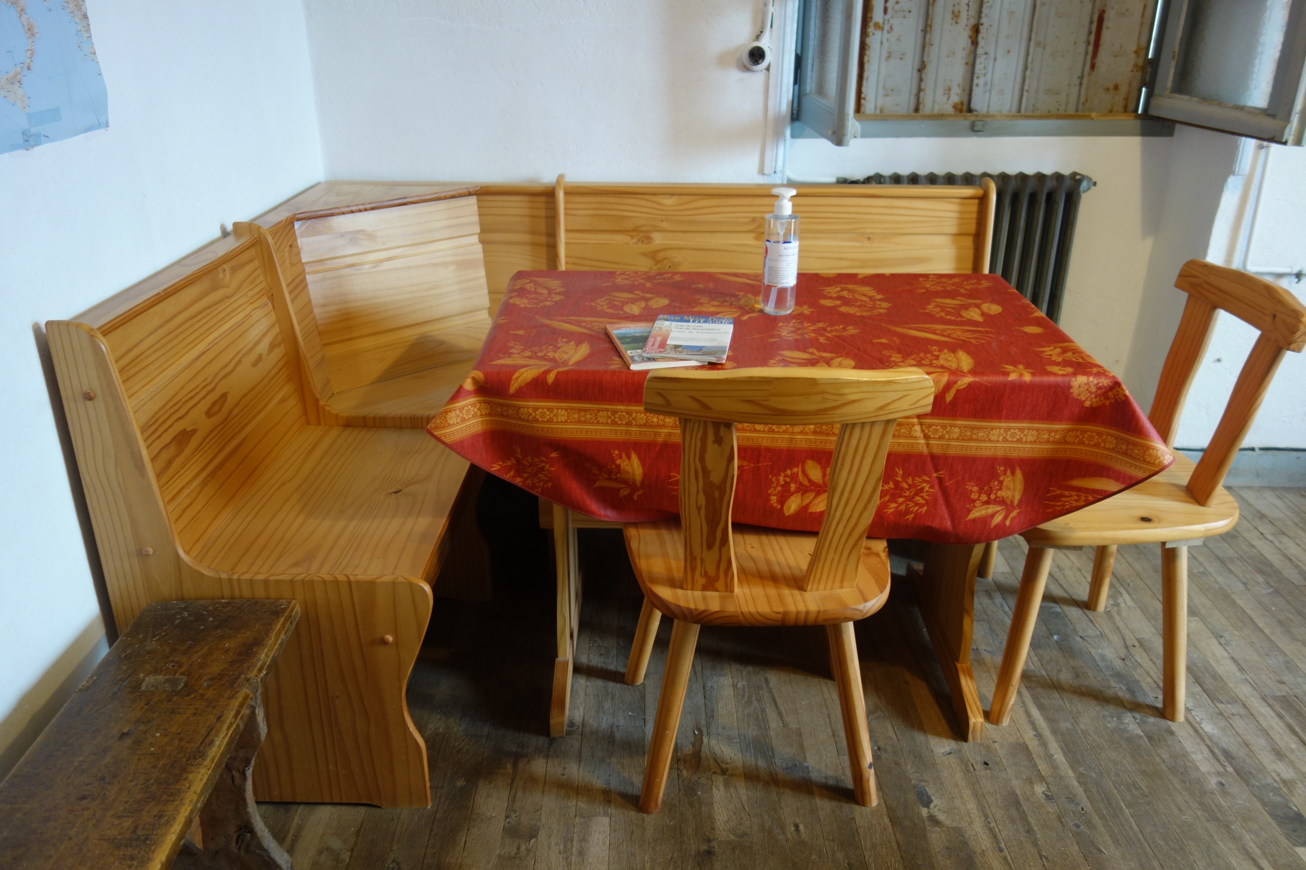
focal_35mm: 28
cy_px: 435
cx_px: 653
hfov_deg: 65.5
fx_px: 1016
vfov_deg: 46.4
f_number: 1.8
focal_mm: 10.4
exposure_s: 1/30
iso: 200
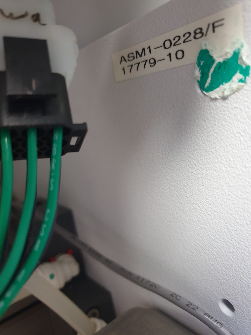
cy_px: 168
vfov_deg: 67.3
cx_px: 126
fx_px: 251
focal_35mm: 26
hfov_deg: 53.1
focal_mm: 4.3
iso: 250
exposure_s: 1/14
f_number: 1.5
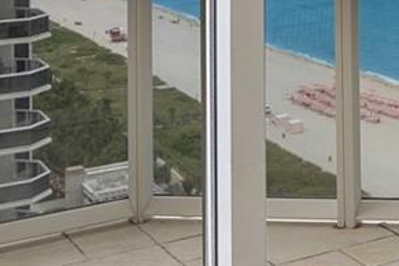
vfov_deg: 14.4
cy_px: -145
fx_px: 975
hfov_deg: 19.2
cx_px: 654
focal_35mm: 88
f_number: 4.5
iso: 320
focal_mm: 16
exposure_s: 1/160
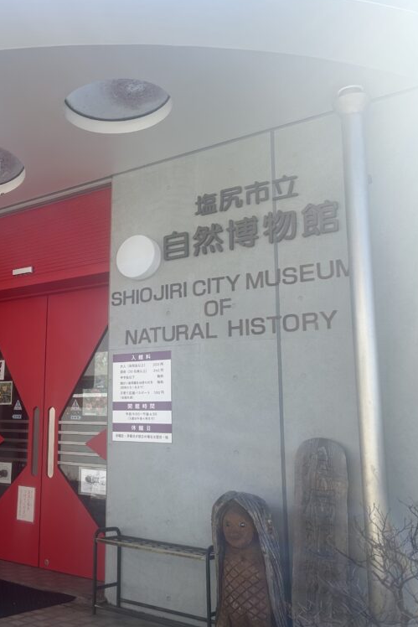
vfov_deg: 51.9
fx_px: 644
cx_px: 11
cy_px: 312
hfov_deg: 33.3
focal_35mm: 37
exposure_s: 1/2045
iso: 50
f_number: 1.5
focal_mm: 5.7
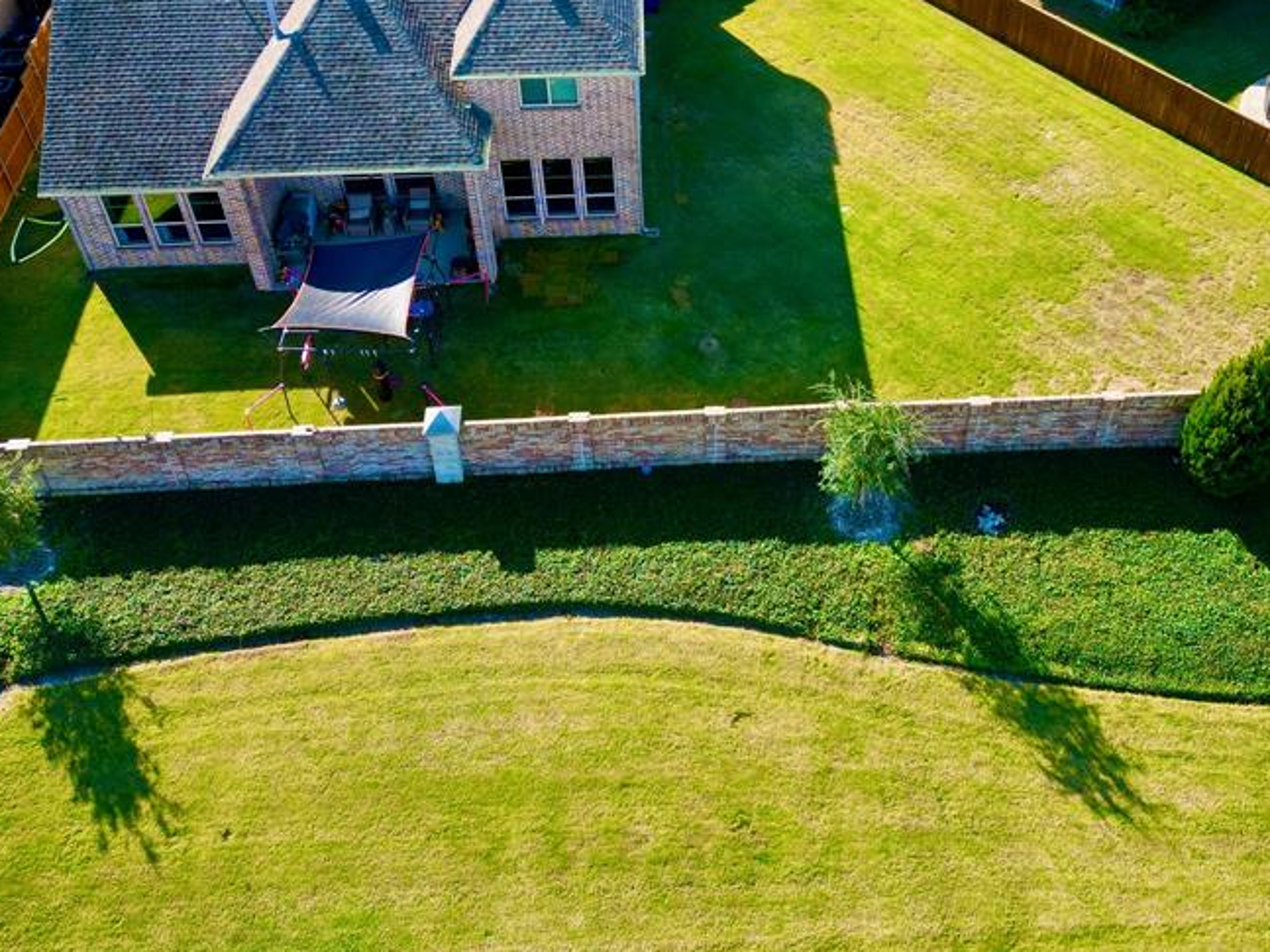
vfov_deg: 36.5
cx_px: 724
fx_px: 1394
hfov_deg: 48.8
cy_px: 204
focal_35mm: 38
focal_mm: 6.72
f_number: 1.7
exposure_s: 1/1000
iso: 150
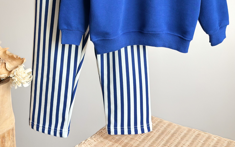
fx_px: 436
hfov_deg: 30.2
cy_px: 6
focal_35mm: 68
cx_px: 118
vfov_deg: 18.7
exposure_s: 1/75
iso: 125
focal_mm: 6.86
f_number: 1.8
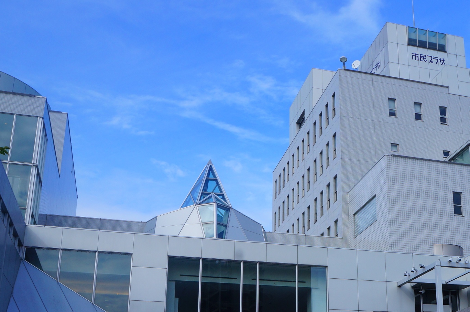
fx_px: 613
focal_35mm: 47
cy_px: 232
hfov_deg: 41.0
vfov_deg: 28.2
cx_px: 340
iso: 200
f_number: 13
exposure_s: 1/250
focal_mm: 20
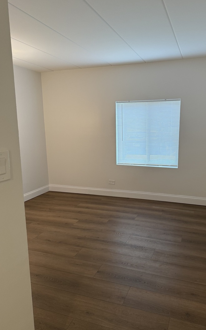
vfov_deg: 70.4
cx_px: 121
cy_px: 162
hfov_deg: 47.3
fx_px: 234
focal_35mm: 26
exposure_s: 1/60
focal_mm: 6.76
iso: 160
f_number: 1.78
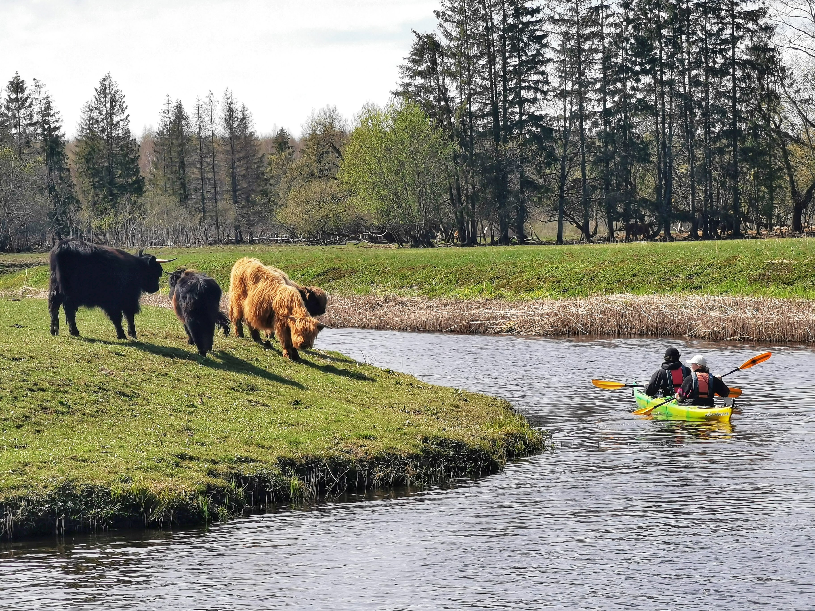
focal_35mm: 135
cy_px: 306
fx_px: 3178
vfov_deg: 11.0
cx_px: 408
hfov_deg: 14.6
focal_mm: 14.46
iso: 50
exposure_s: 1/570
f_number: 3.4
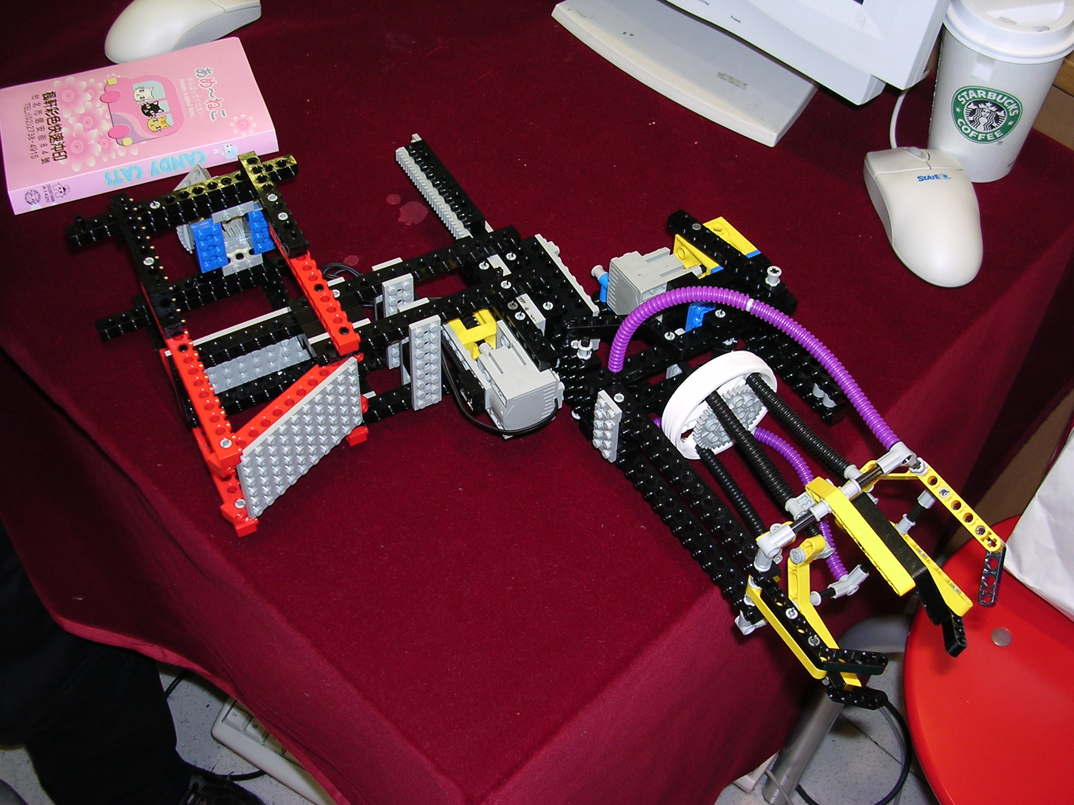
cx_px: 537
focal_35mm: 38
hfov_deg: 49.0
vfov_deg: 37.7
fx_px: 1179
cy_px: 402
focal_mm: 5.8
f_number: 2.8
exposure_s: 1/60.1
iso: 100
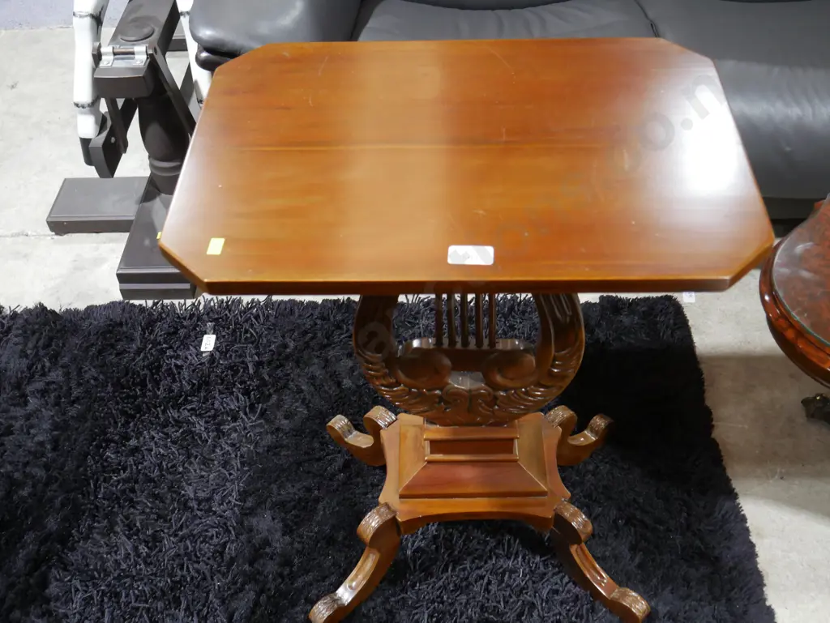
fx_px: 960
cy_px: 312
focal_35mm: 40
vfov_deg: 36.0
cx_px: 415
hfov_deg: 46.8
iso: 1250
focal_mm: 20
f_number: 4.4
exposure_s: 1/60
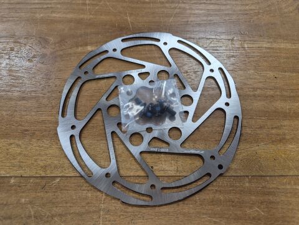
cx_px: 150
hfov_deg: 73.9
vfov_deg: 58.9
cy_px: 112
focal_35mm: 23
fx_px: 199
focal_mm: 5.4
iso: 80
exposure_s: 1/100
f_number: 1.8
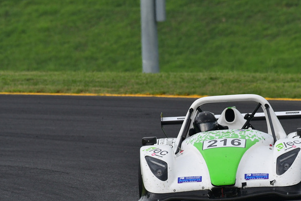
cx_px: 200
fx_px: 8471
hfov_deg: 2.0
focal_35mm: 1013
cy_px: 135
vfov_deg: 1.4
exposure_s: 1/640
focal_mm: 500
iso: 800
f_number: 10
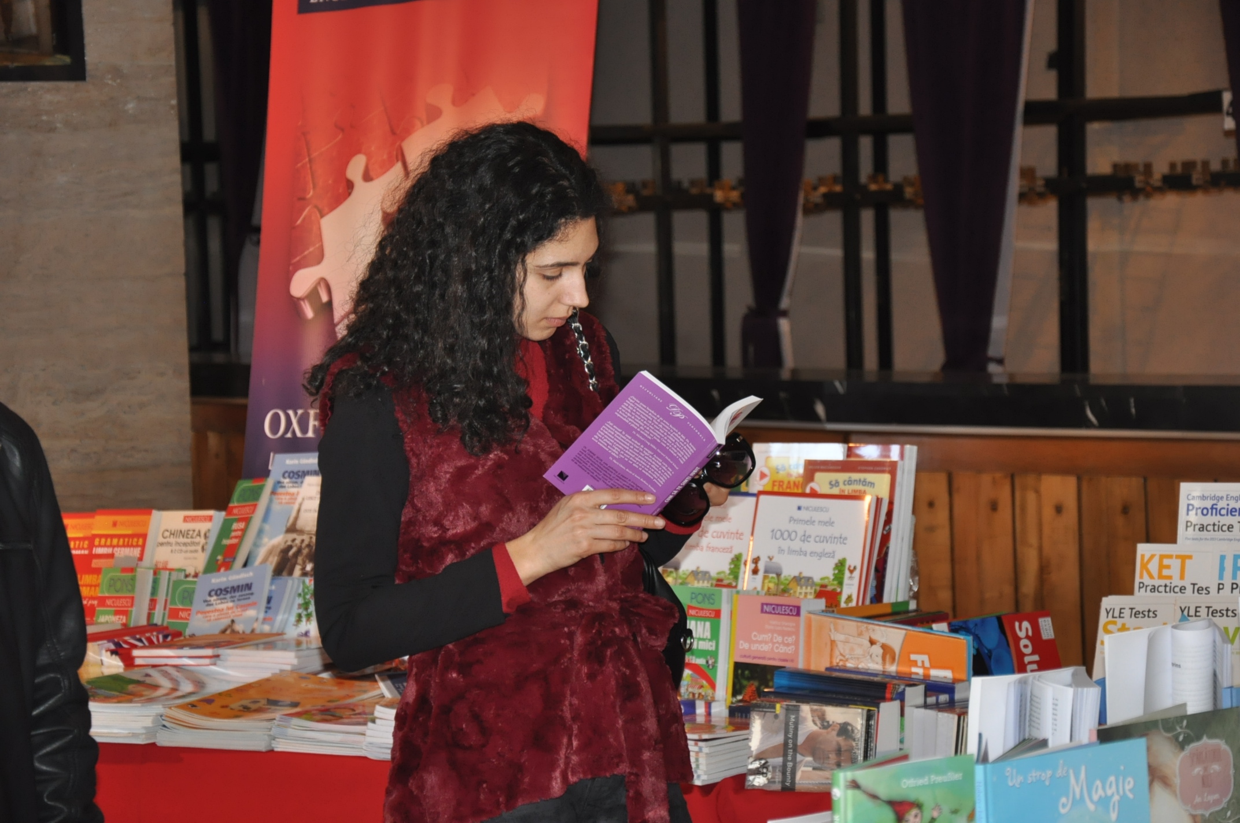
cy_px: 412
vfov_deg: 10.1
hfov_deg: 15.2
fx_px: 4644
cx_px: 620
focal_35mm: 135
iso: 800
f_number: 5.6
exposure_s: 1/60
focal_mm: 90
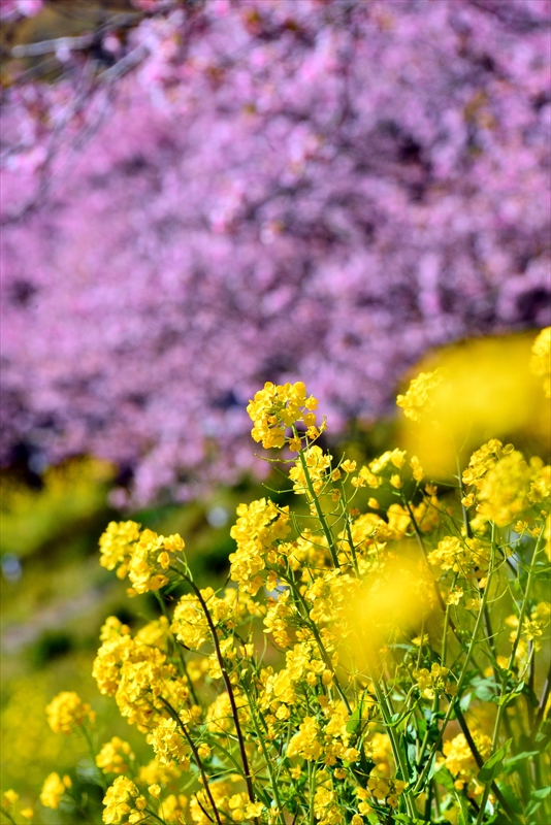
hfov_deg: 4.6
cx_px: 276
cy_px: 412
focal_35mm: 300
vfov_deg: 6.9
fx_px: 6881
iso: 800
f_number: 14
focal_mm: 300
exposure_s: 1/800
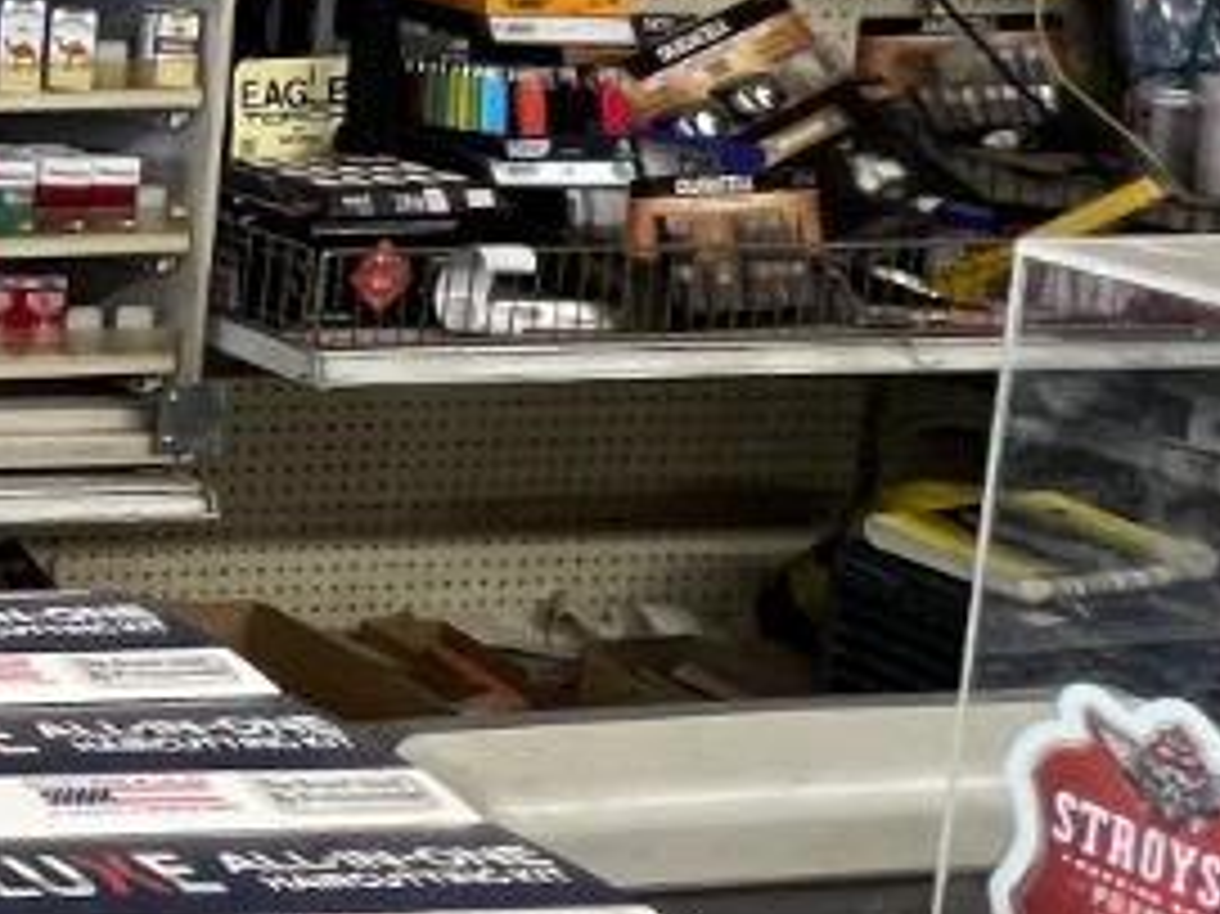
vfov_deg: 18.9
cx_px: -1648
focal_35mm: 72
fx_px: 2536
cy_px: -272
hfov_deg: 15.5
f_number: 1.8
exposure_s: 1/60
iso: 125
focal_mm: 1.57
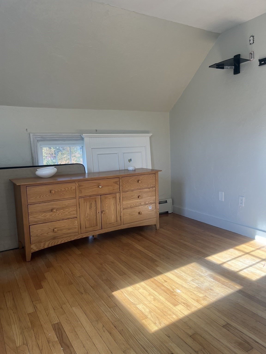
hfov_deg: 53.1
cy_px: 177
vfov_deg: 67.3
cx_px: 133
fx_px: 266
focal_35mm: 26
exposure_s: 1/163
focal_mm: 5.1
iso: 40
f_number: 1.6
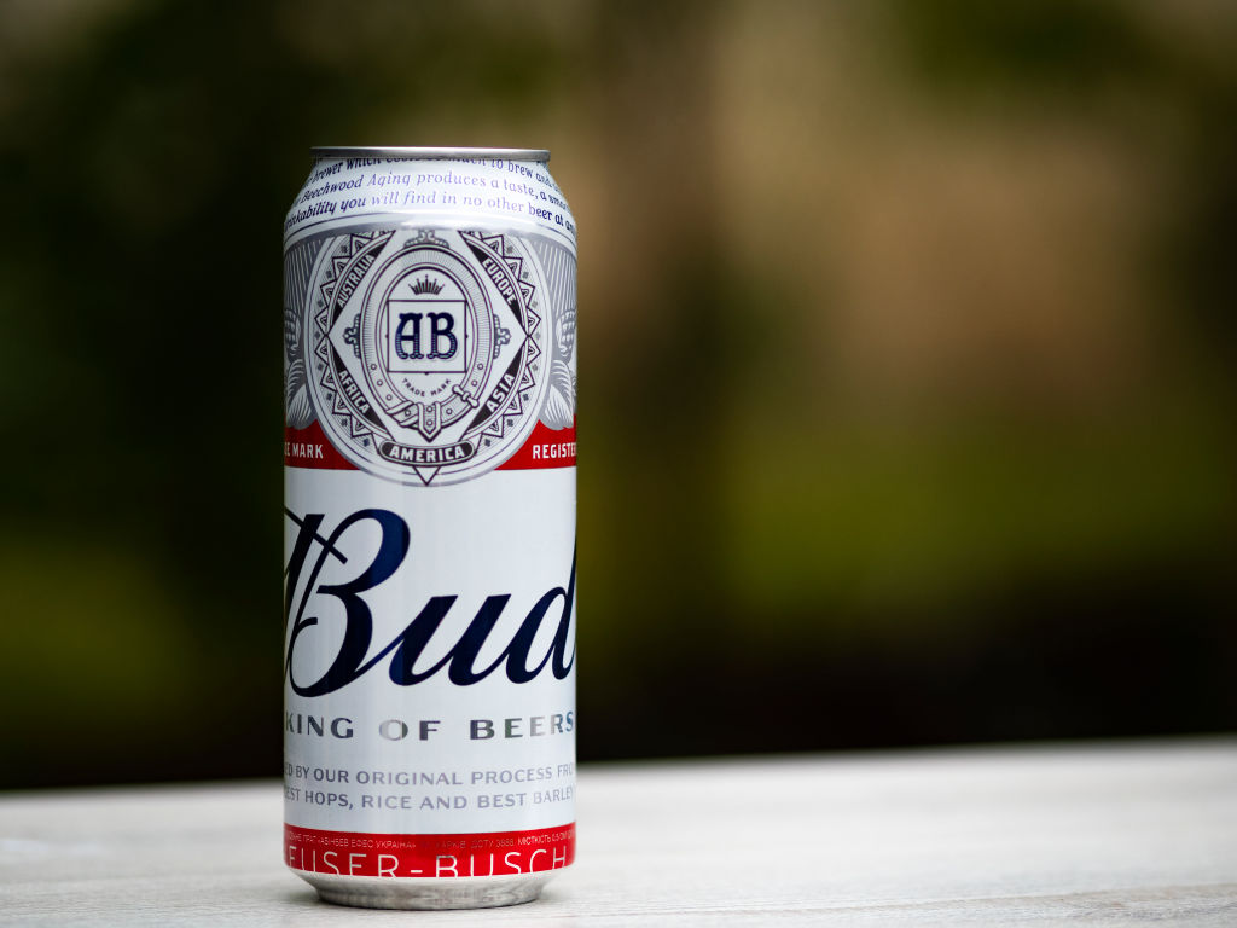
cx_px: 618
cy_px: 464
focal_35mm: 150
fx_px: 5360
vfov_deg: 9.9
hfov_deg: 13.2
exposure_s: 1/2500
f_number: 1.8
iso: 200
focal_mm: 75
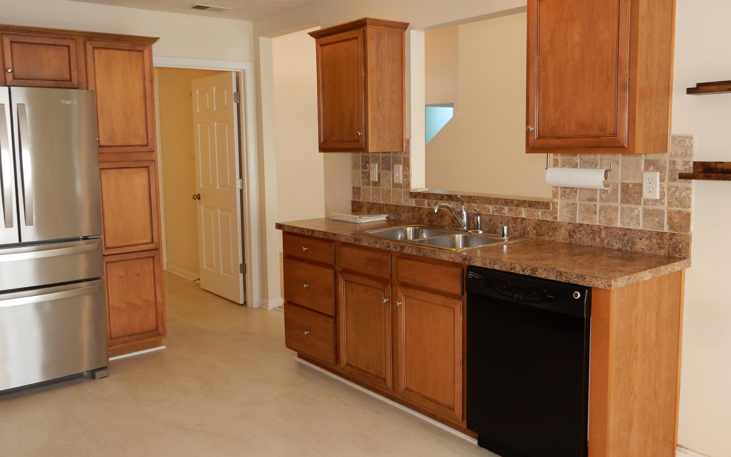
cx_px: 367
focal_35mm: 32
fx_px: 638
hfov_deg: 59.7
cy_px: 208
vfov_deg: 39.4
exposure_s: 1/30
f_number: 4
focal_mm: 5.4
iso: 200
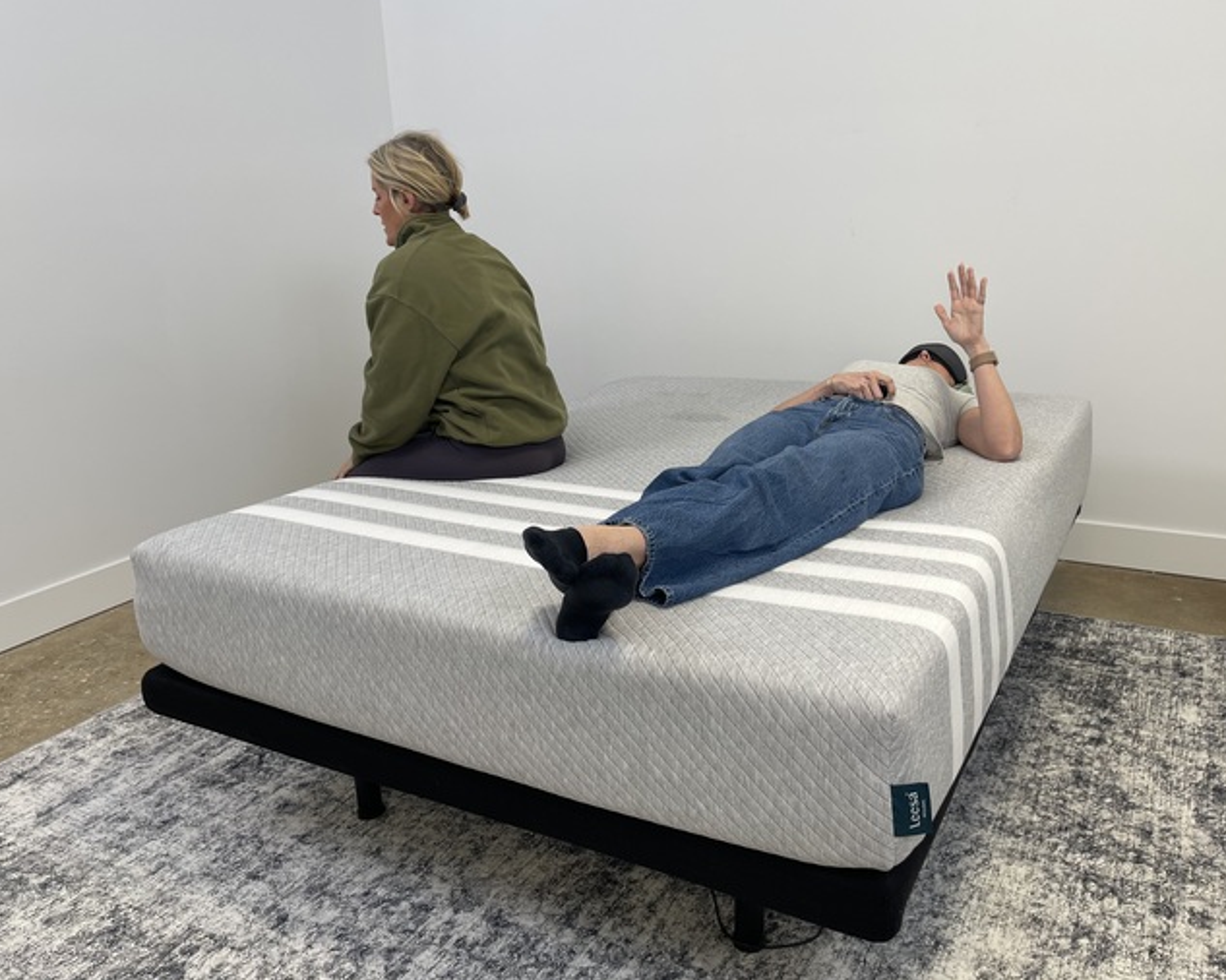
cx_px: 616
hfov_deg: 64.1
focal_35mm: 27
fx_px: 979
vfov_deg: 53.2
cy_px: 475
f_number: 1.6
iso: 40
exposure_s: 1/120
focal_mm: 5.1
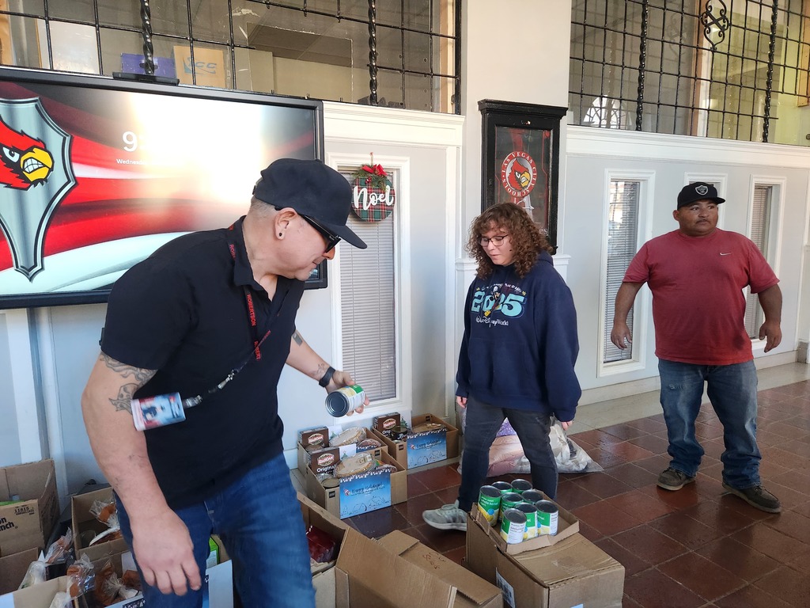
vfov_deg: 58.9
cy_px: 304
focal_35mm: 23
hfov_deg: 73.9
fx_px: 538
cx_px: 405
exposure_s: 1/120
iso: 250
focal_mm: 5.4
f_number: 1.8
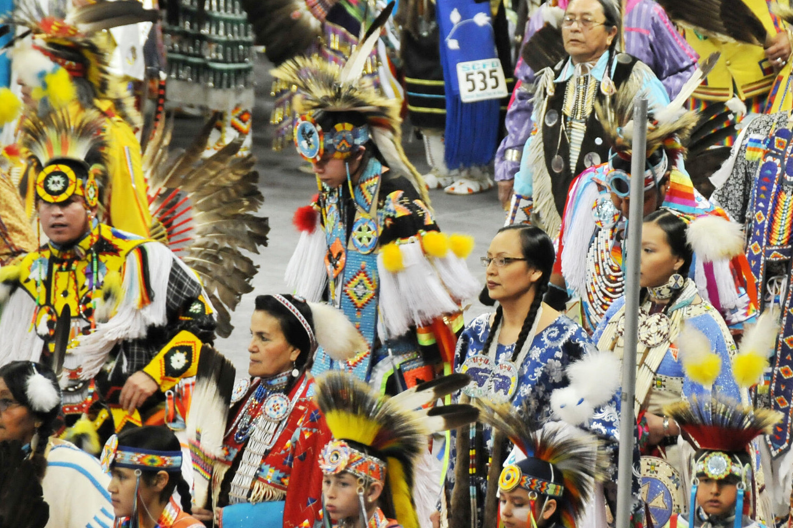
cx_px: 522
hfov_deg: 4.1
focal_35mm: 500
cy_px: 152
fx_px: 11013
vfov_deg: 2.7
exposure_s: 1/100
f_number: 5.6
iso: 1000
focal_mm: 200
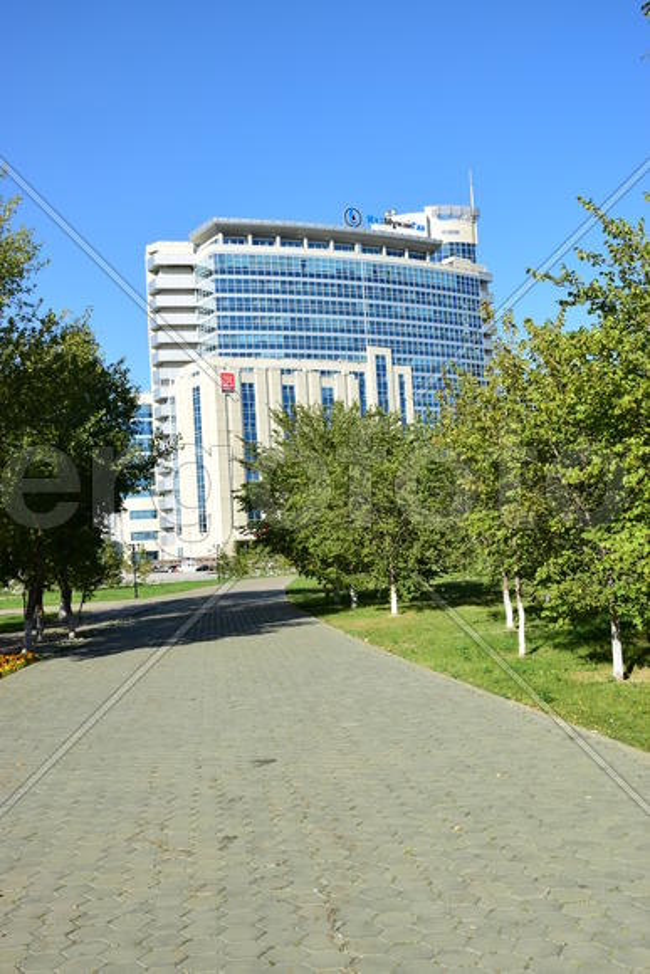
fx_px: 1015
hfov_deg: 35.5
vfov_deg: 51.3
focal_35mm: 38
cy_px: 487
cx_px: 325
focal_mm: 25
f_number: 9
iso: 100
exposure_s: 1/160
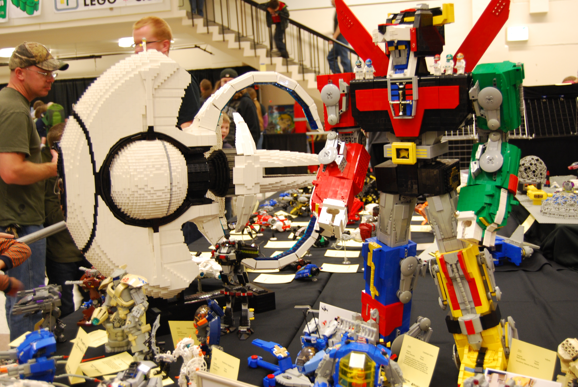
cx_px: 289
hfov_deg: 49.5
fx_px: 627
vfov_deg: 34.3
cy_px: 194
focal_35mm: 39
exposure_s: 1/13
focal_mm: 26
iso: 400
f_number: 4
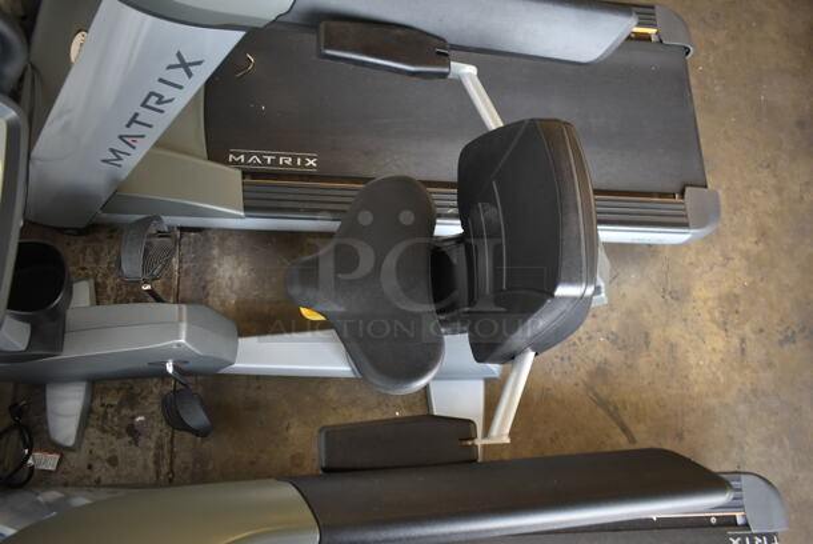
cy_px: 272
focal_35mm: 27
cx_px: 406
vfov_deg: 48.0
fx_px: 610
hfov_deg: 67.3
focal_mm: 18
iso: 320
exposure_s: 1/30
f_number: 3.5
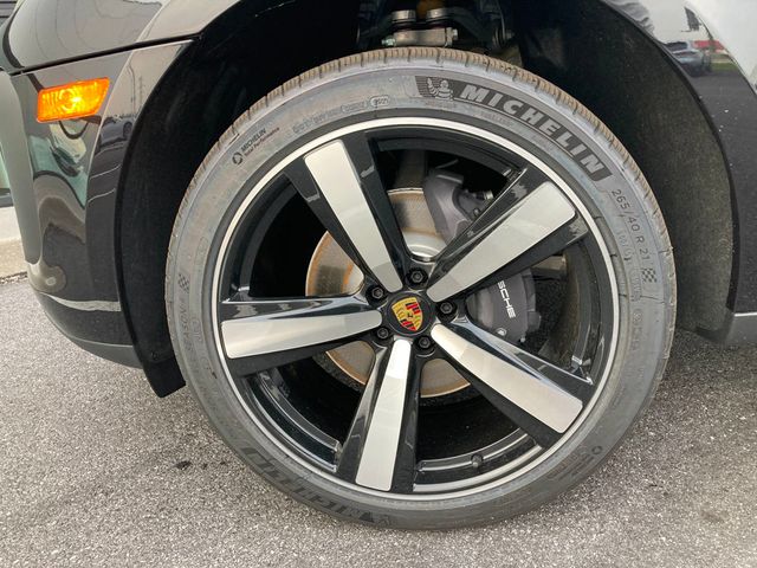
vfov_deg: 49.7
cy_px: 284
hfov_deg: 63.4
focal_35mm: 28
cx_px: 378
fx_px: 612
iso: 64
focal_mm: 3.99
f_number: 1.8
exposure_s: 1/50
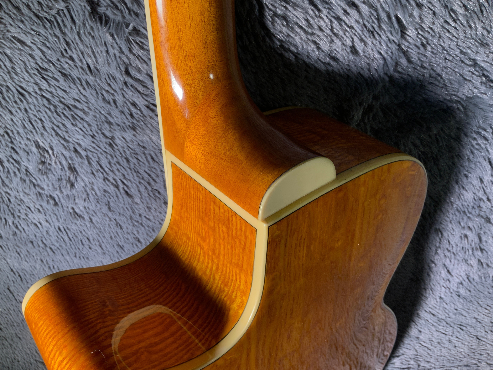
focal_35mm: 29
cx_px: 246
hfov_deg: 61.7
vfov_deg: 48.2
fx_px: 413
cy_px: 185
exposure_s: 1/100
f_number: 1.8
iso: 25
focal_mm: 3
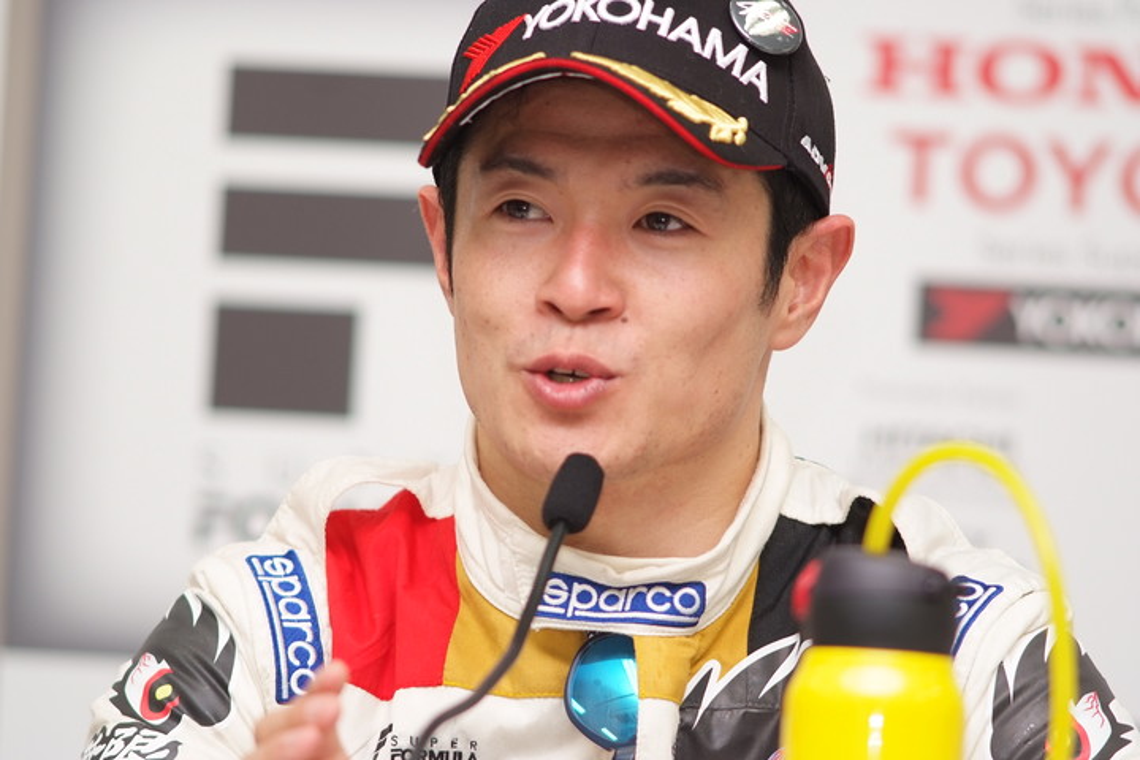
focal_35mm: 270
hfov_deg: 7.6
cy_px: 380
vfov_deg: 5.1
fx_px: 8549
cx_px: 570
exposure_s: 1/250
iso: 400
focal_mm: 180
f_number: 2.8
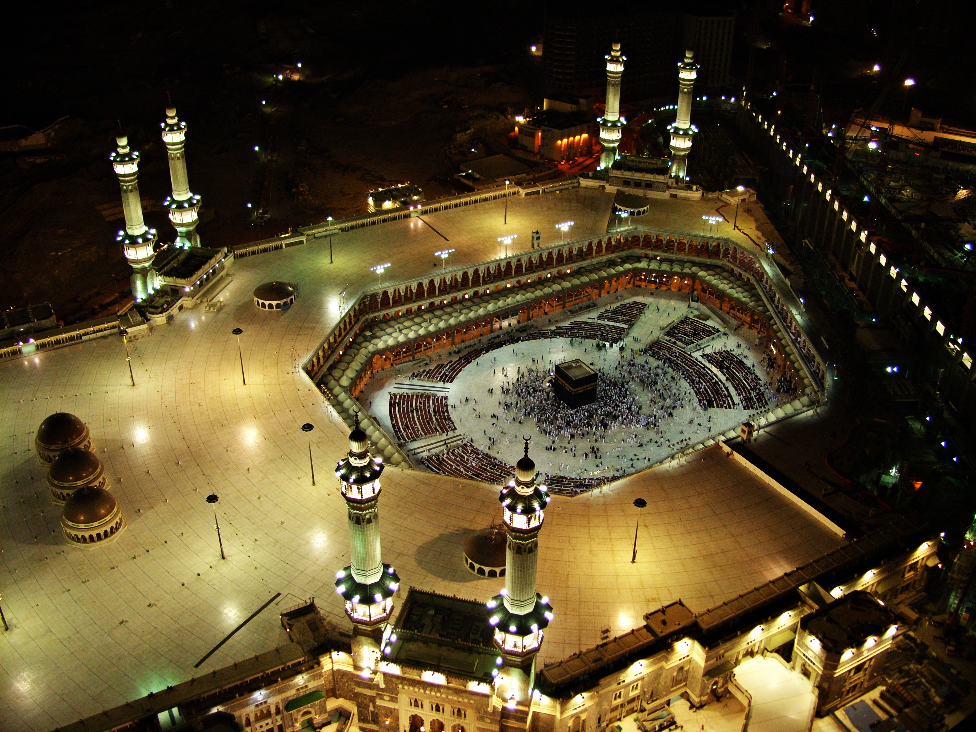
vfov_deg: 37.7
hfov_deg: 49.0
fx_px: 1071
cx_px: 488
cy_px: 366
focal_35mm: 38
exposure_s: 1/30
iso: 200
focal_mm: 7.8
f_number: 2.8
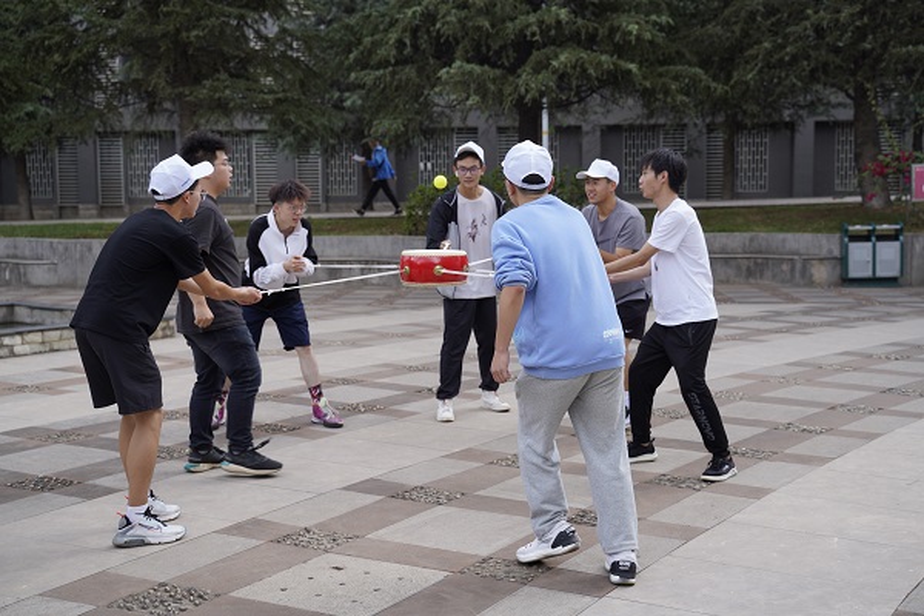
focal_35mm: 47
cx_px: 462
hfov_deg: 41.9
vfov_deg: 28.6
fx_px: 1206
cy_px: 308
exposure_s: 1/320
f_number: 4
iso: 100
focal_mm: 47
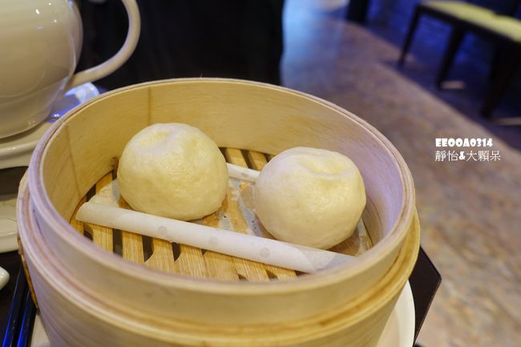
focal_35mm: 29
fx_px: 420
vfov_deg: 44.9
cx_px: 260
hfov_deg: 63.7
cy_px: 174
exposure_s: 1/30
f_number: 2.5
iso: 400
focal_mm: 10.7
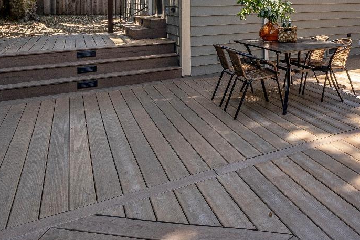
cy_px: -15
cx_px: 355
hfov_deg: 46.3
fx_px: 350
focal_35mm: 35
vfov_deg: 33.6
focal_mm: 16
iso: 320
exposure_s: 1/125
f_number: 11
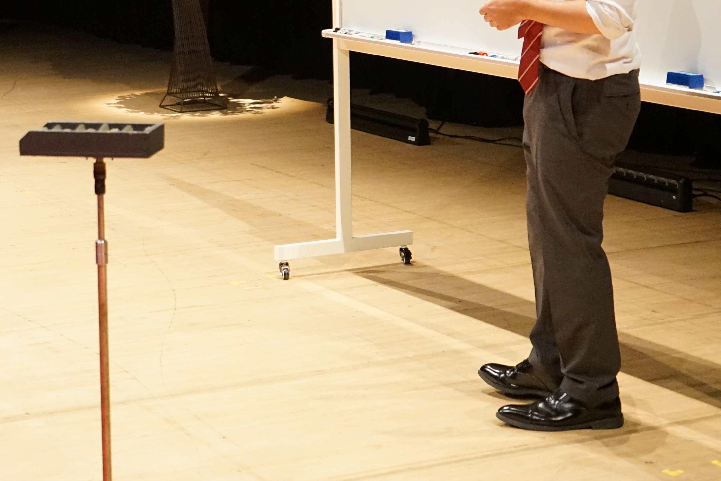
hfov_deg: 20.7
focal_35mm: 98
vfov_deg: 13.8
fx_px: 1962
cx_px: 211
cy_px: -3
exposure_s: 1/160
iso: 4000
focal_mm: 48
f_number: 4.5
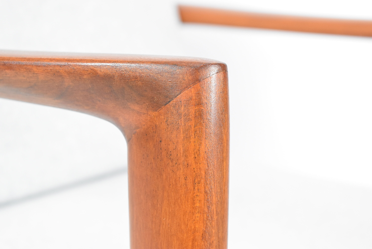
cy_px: 124
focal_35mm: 82
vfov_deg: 16.6
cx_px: 186
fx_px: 853
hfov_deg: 24.6
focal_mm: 55
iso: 3200
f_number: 5.6
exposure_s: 1/80
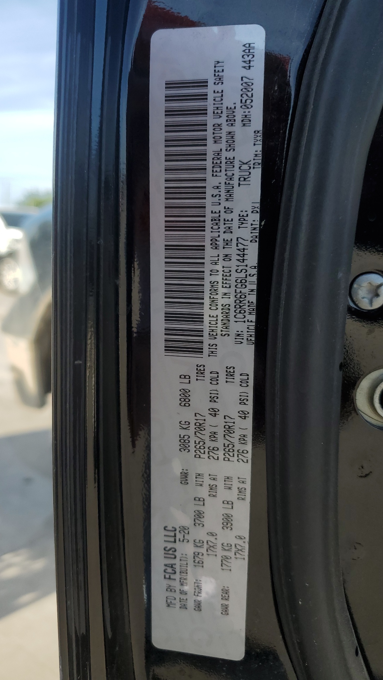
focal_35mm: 29
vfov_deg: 66.1
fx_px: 524
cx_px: 183
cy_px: 333
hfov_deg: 40.2
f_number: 1.5
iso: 50
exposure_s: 1/1250
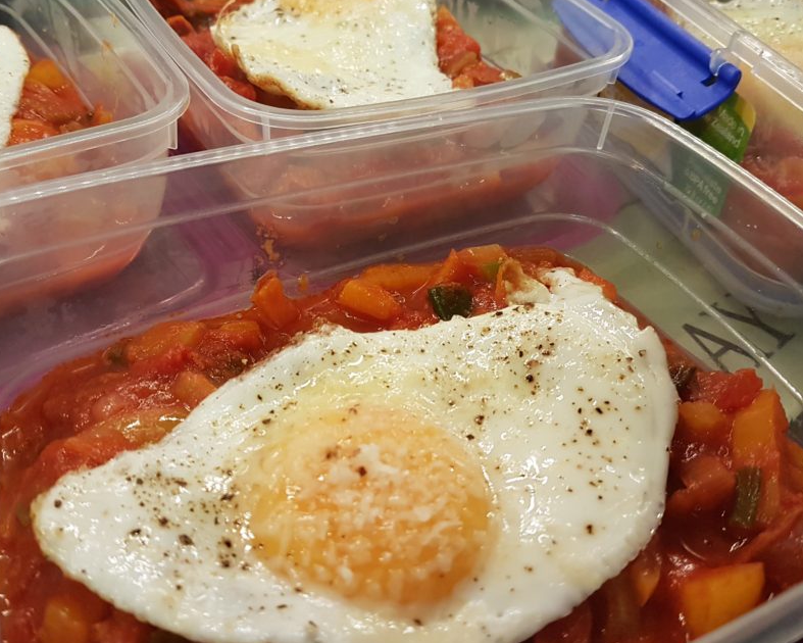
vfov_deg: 44.4
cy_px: 274
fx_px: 784
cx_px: 385
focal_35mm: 33
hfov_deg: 54.2
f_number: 1.7
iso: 160
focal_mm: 4.2
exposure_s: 1/50
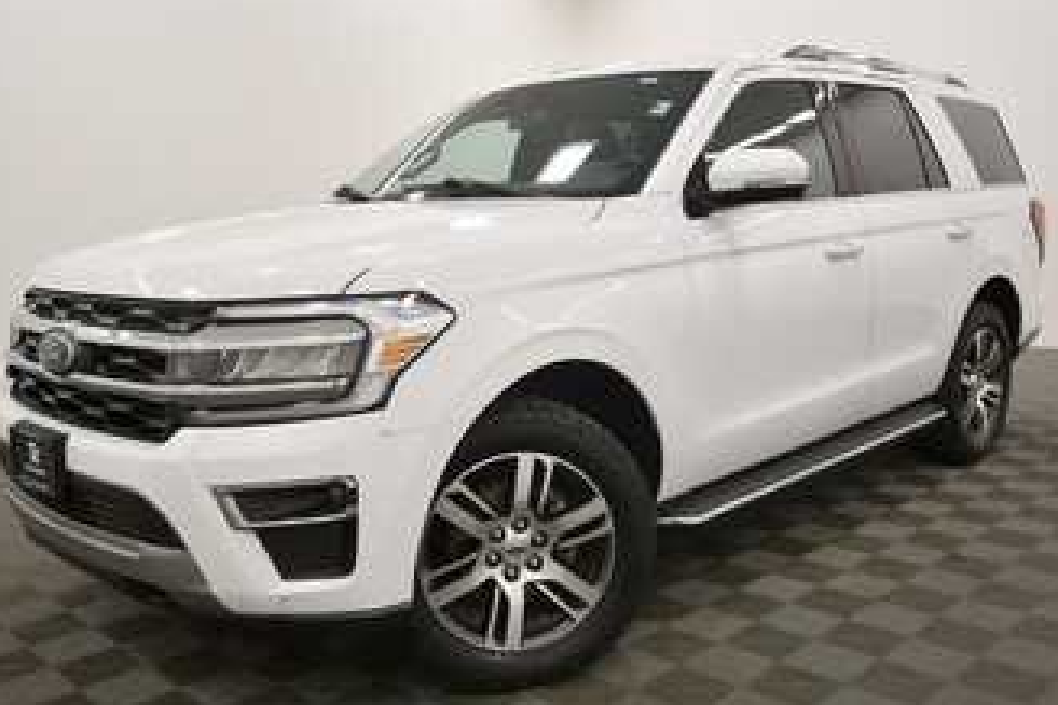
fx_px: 970
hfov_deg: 57.2
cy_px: 364
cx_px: 527
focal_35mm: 33
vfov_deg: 40.0
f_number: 5.6
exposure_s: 1/200
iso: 800
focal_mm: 18
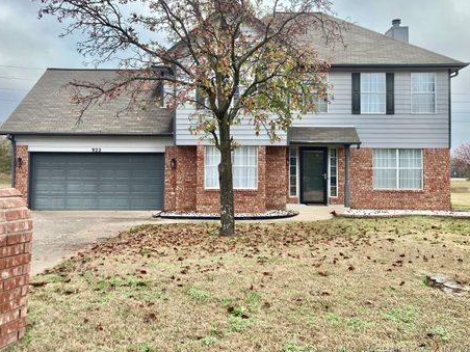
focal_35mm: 31
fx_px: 421
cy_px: 168
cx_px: 230
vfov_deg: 45.4
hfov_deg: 58.3
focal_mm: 3.99
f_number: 1.8
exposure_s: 1/126
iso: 20
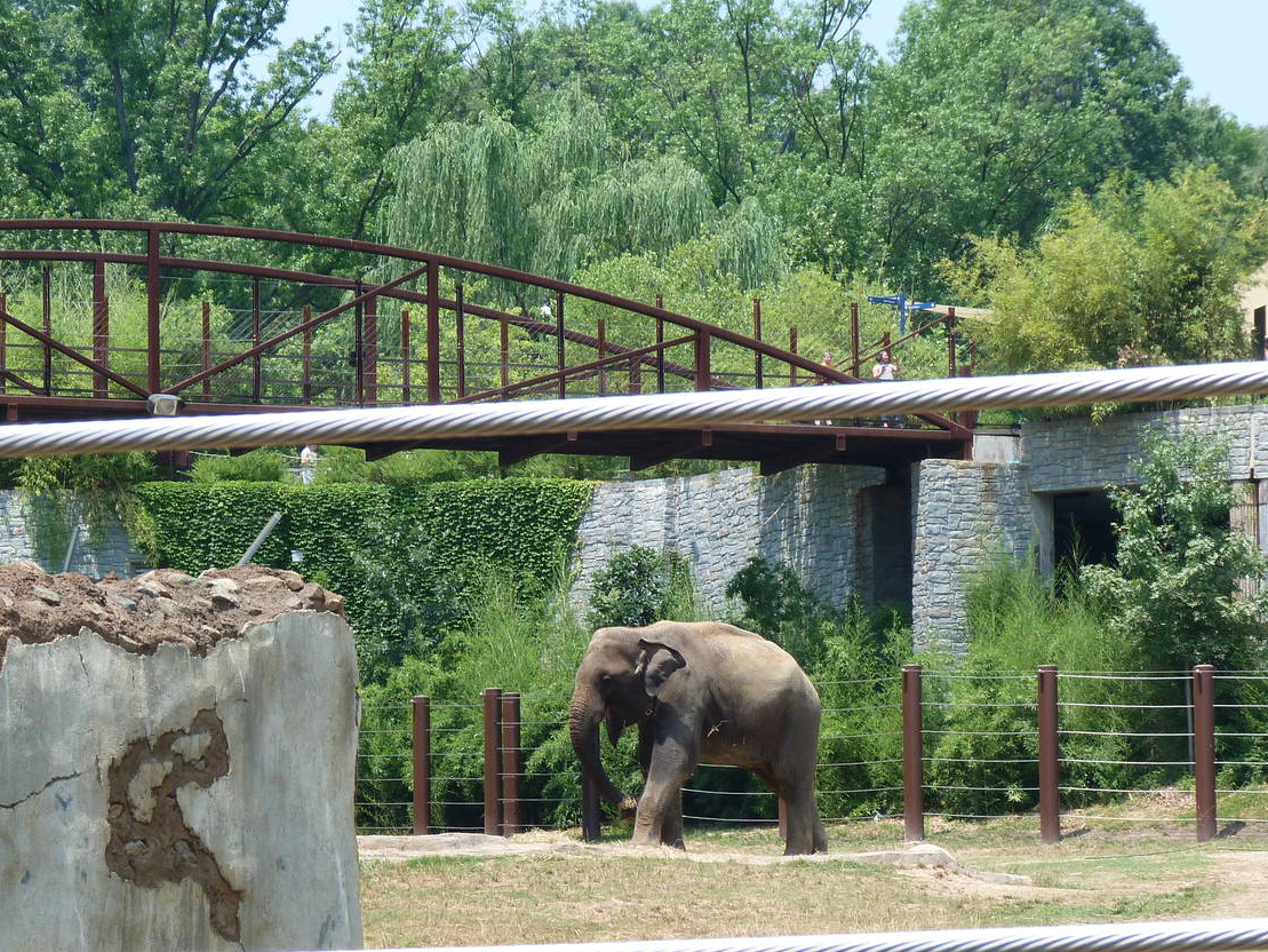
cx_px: 528
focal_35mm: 176
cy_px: 643
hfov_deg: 11.2
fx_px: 6448
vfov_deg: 8.4
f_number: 4.5
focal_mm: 21.9
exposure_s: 1/250
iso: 80
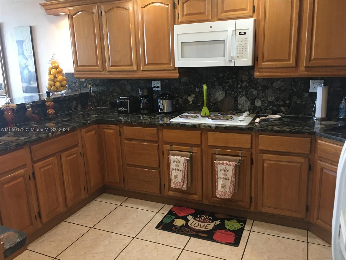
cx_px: 173
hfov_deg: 61.7
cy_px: 130
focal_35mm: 29
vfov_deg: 48.2
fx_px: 290
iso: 80
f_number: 2.2
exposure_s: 1/15
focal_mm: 4.15
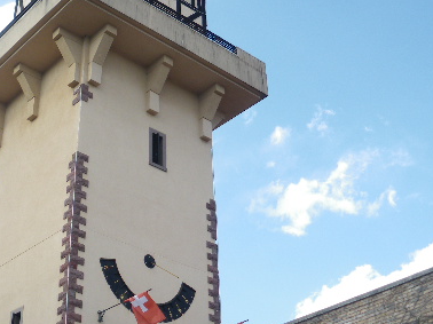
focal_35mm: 61
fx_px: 763
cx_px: 99
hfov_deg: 31.0
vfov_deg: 24.0
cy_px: 127
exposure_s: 1/160
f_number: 3.5
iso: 64
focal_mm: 6.3
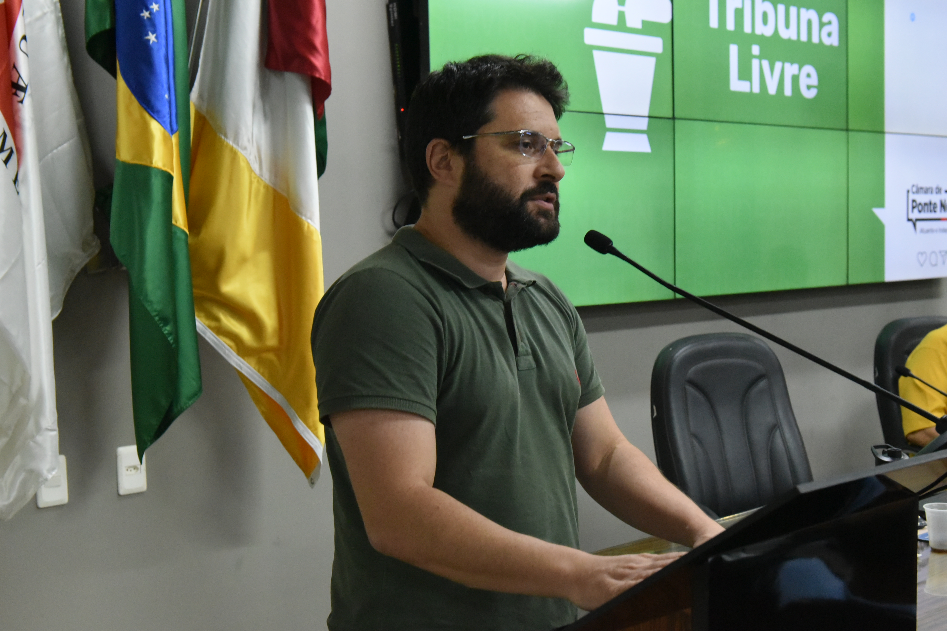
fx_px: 1289
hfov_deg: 40.3
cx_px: 481
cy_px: 315
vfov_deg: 27.5
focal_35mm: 49
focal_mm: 44
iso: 8000
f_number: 7.1
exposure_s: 1/200
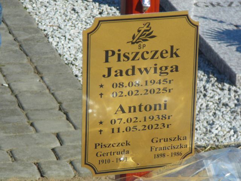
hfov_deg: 10.4
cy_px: 90
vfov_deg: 7.8
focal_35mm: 190
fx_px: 1323
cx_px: 120
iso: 80
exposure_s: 1/800
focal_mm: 28.2
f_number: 4.1
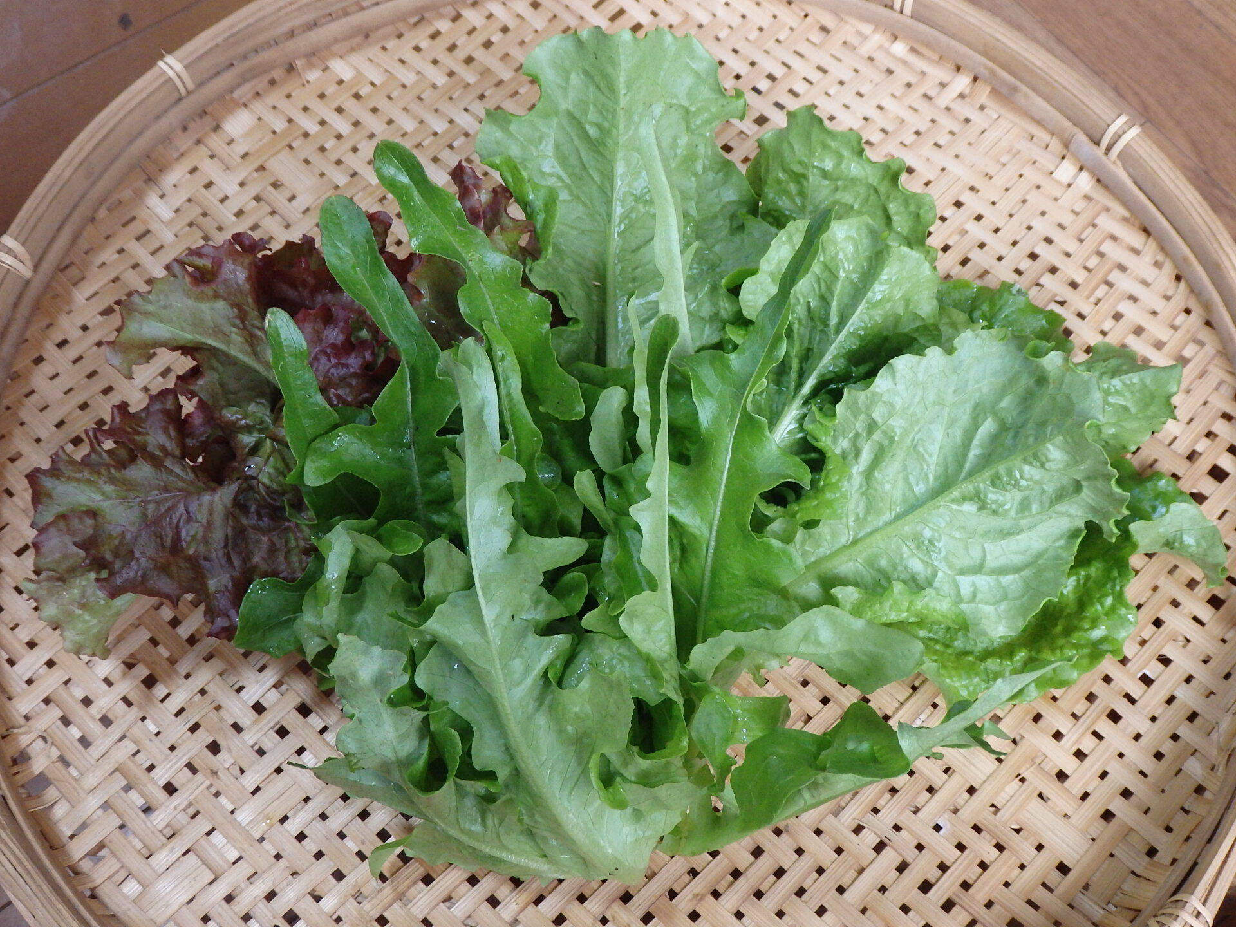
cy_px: 464
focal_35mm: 37
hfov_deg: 50.1
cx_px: 618
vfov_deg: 38.7
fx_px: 1321
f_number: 3.6
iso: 400
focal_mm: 6.6
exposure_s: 1/40
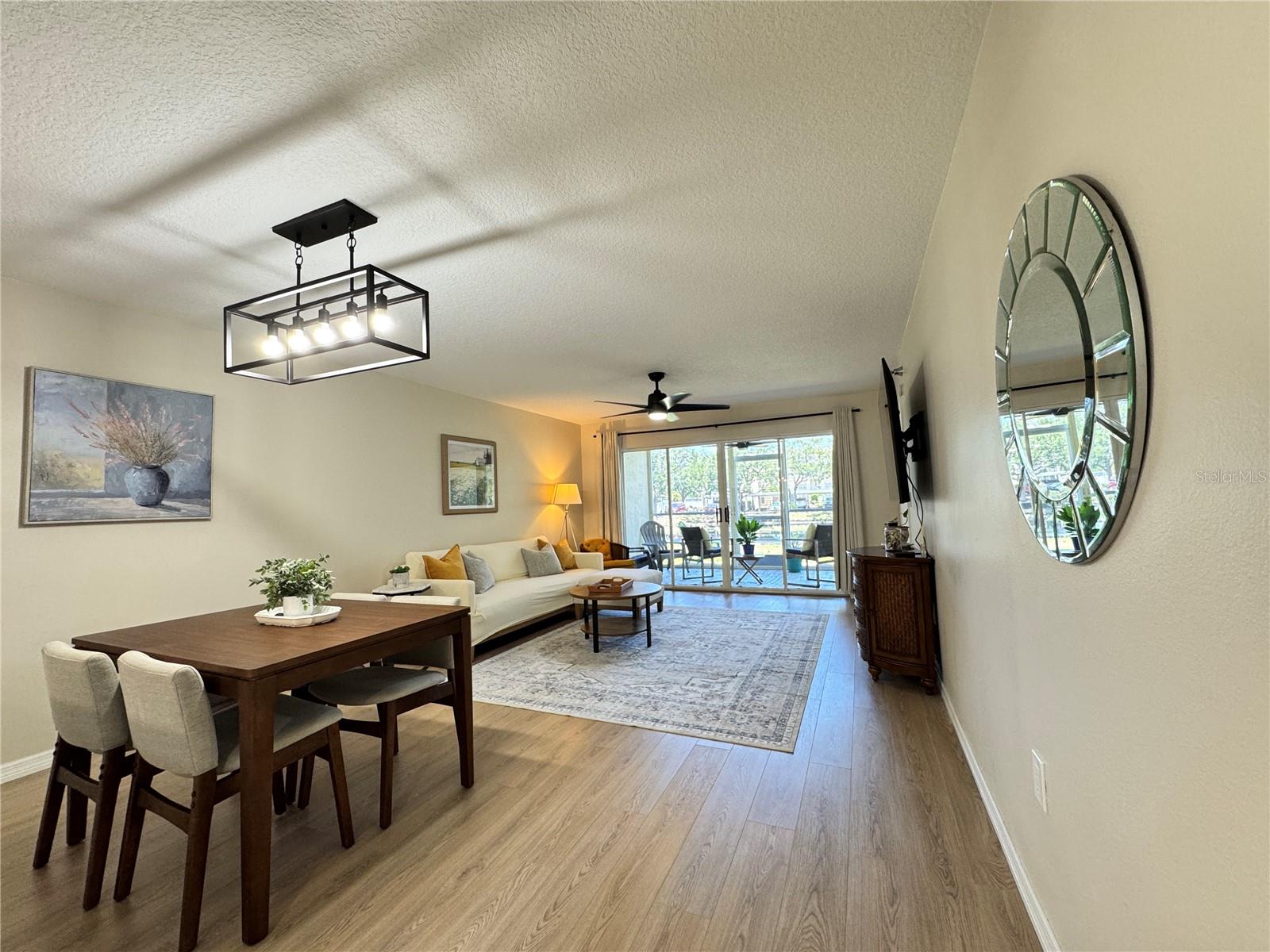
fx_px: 514
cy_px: 476
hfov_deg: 102.1
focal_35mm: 14
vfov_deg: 85.7
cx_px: 635
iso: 200
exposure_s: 1/60
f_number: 2.2
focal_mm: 2.22
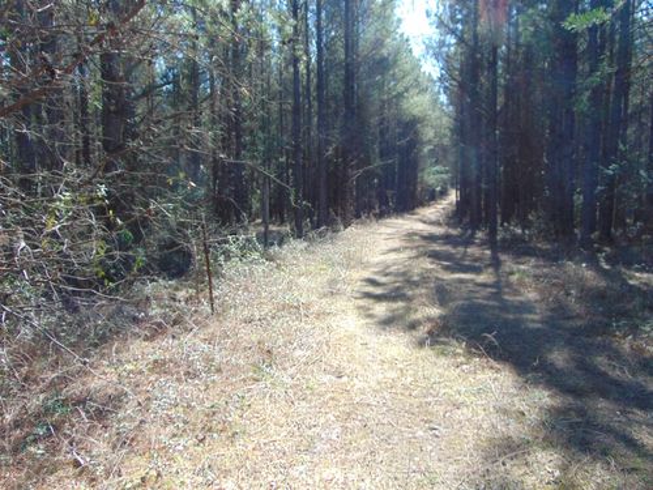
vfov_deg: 54.9
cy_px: 245
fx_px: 472
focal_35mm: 25
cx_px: 326
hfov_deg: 69.4
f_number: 3
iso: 80
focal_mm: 4.5
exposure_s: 1/250
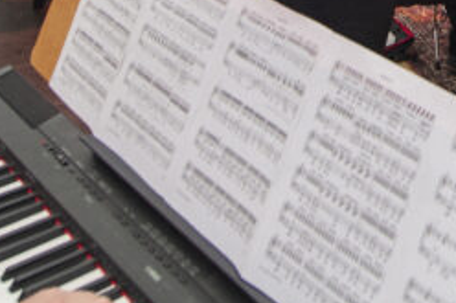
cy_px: -269
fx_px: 835
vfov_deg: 16.6
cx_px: 491
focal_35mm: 66
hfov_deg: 28.0
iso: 500
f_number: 4
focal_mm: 16
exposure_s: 1/60
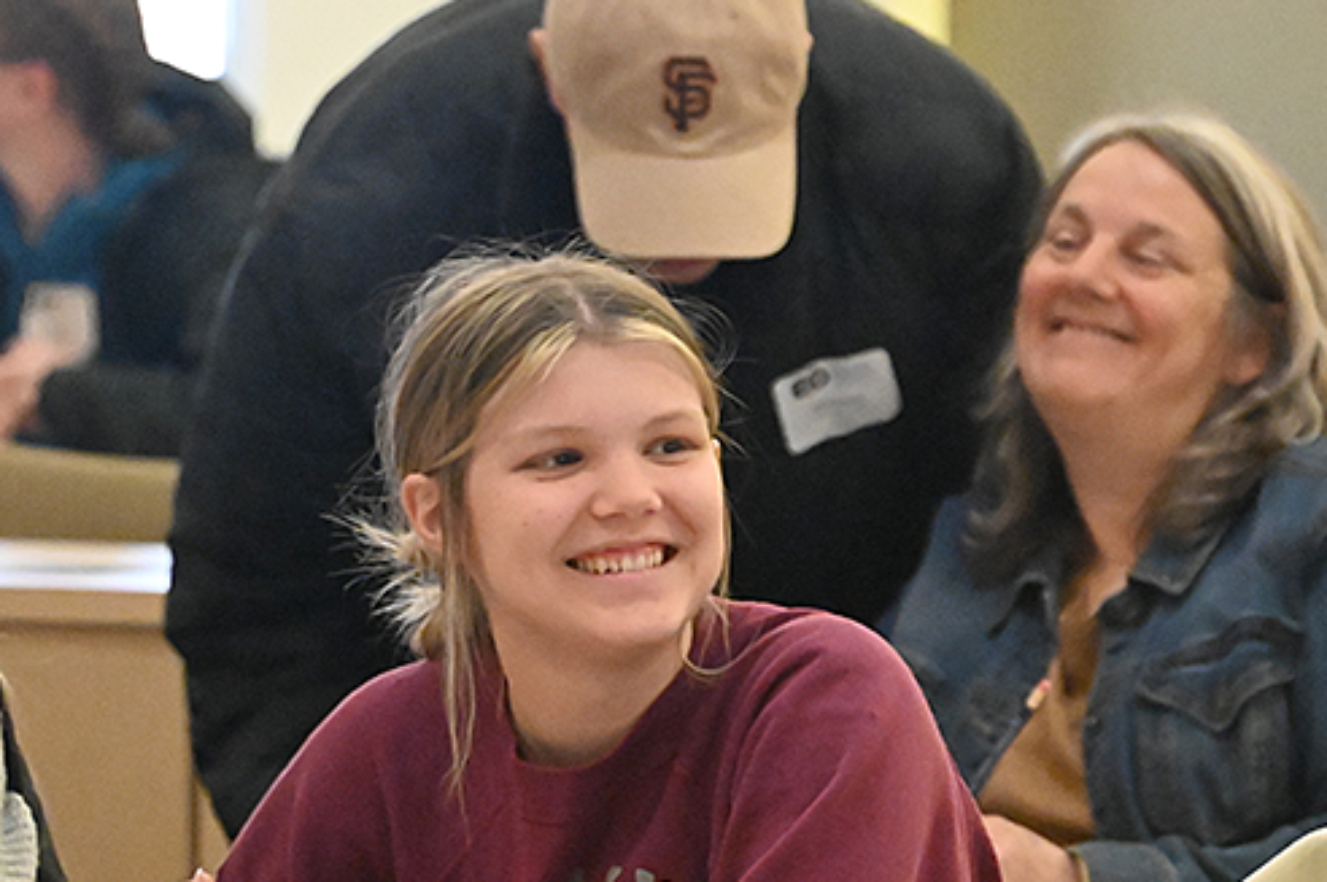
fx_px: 16166
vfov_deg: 3.1
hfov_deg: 4.7
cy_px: 410
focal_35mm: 439
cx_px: 1251
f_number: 5.6
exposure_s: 1/250
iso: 18000
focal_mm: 180
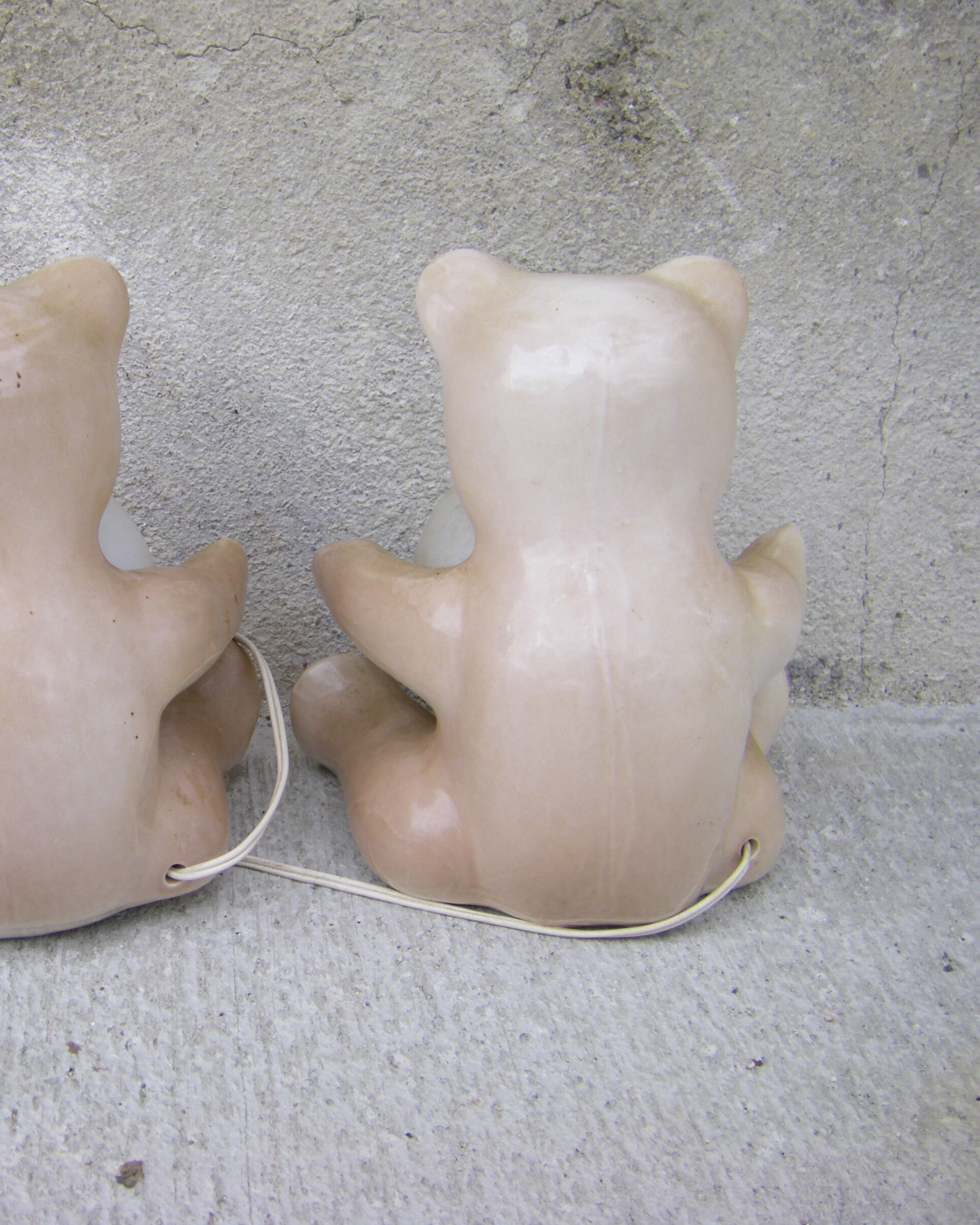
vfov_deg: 37.3
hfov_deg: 29.9
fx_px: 1813
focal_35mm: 50
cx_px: 269
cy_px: 615
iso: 64
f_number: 3.5
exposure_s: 1/125
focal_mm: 6.3
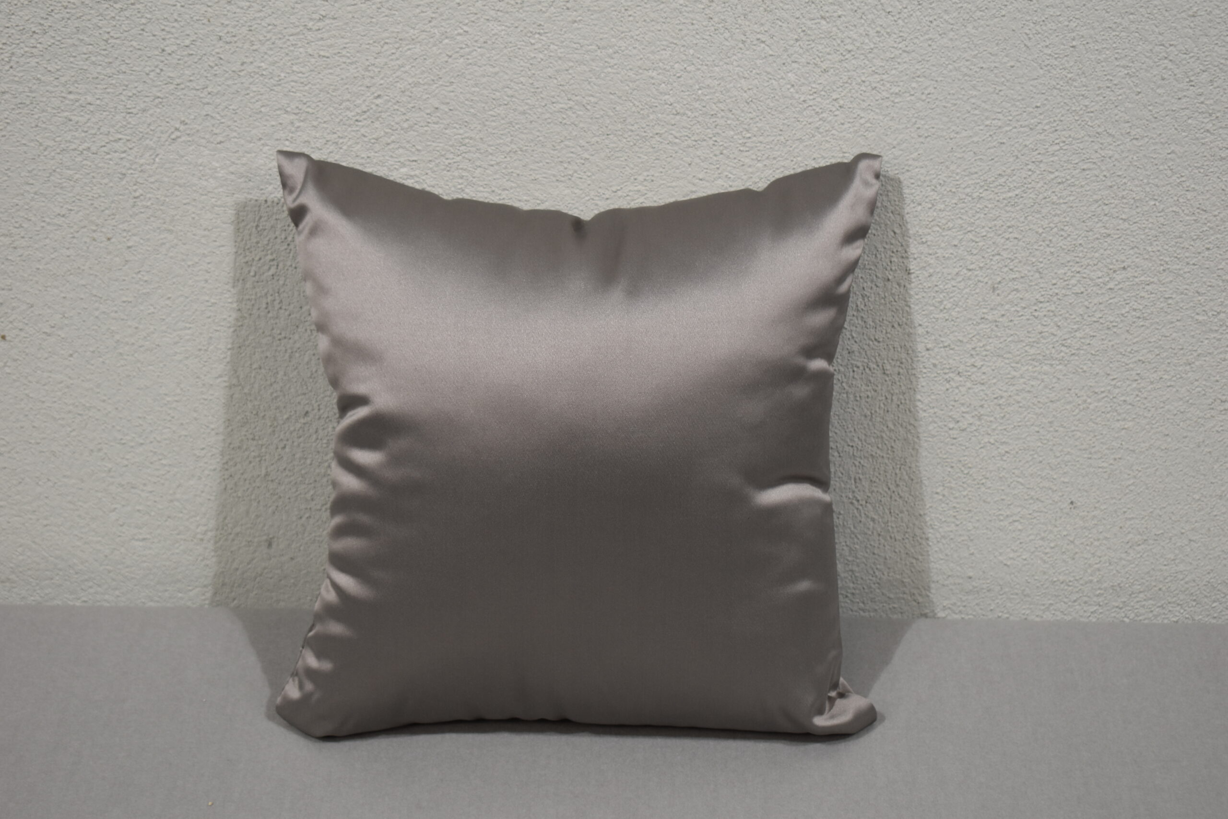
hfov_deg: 29.2
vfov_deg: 19.7
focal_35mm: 69
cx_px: 614
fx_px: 2354
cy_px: 410
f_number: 5.6
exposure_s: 1/125
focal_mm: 46
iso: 400
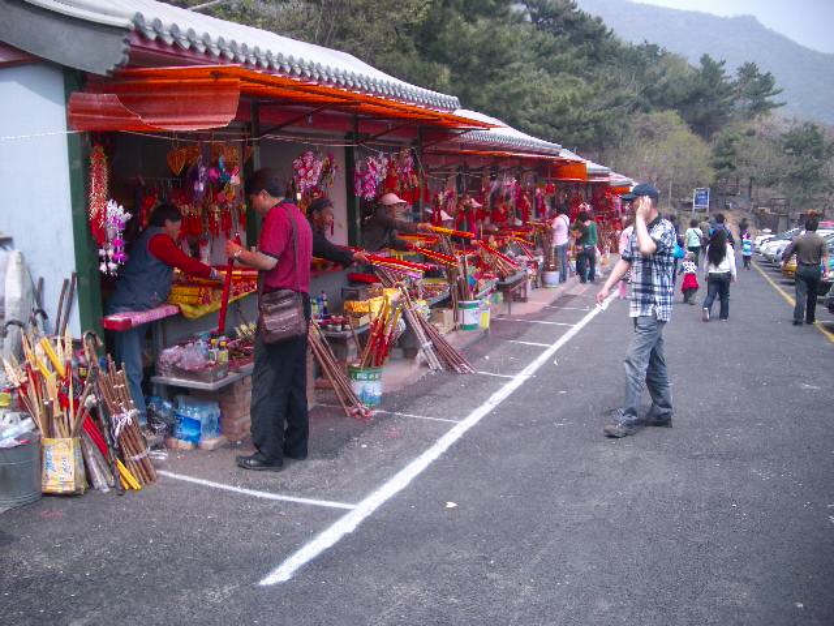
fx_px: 843
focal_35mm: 35
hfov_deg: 52.6
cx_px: 417
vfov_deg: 40.7
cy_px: 313
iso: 50
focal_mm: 5.8
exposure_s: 1/640
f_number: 2.6
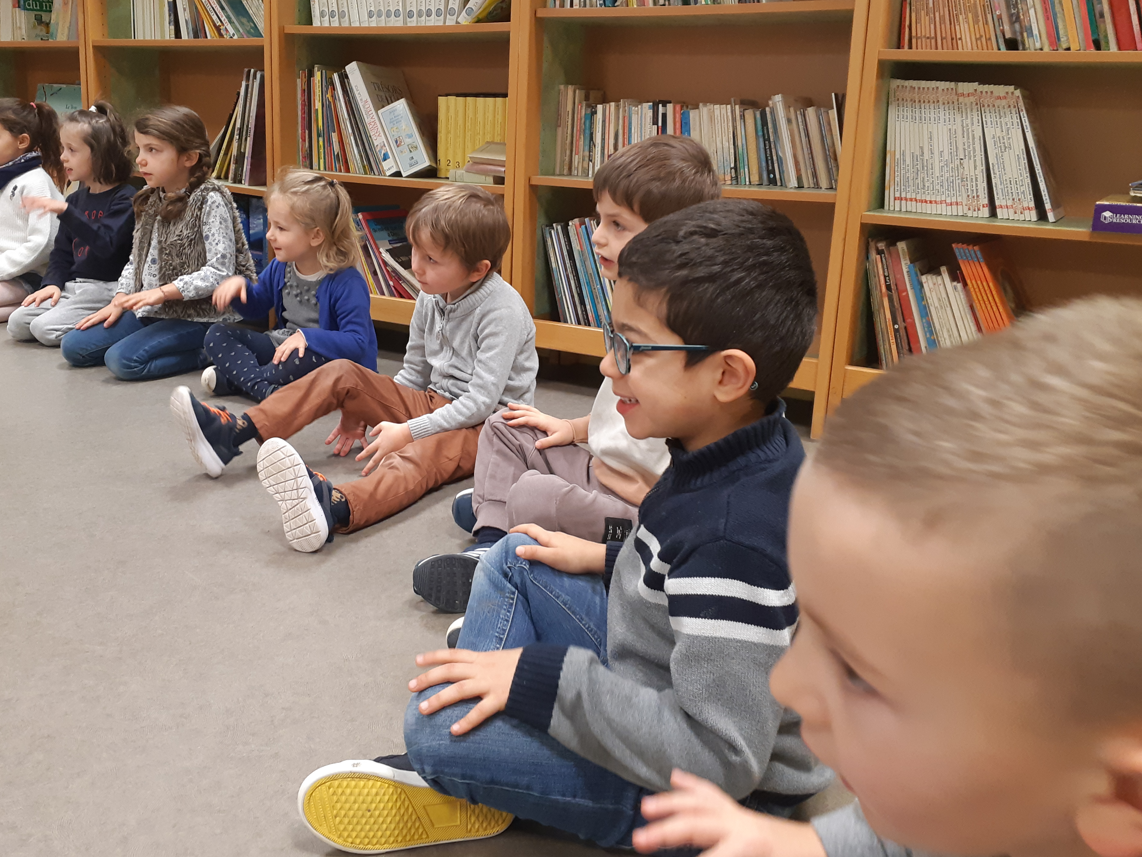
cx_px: 490
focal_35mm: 32
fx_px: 1056
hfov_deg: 56.6
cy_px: 361
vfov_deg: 44.0
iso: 160
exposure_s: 1/50
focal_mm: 3.93
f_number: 1.7
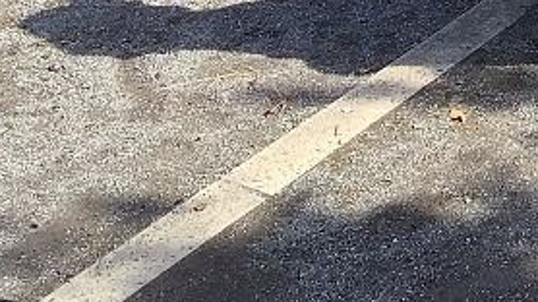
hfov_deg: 21.4
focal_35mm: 92
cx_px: 656
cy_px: -186
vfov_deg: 12.3
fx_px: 1312
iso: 25
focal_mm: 3.3
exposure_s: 1/525
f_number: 2.4
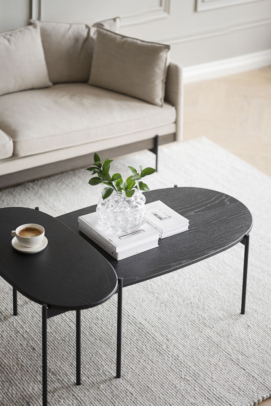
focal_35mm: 85
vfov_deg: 23.9
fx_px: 959
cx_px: 136
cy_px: 203
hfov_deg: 16.1
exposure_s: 1/125
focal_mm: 85
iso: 125
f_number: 1.8
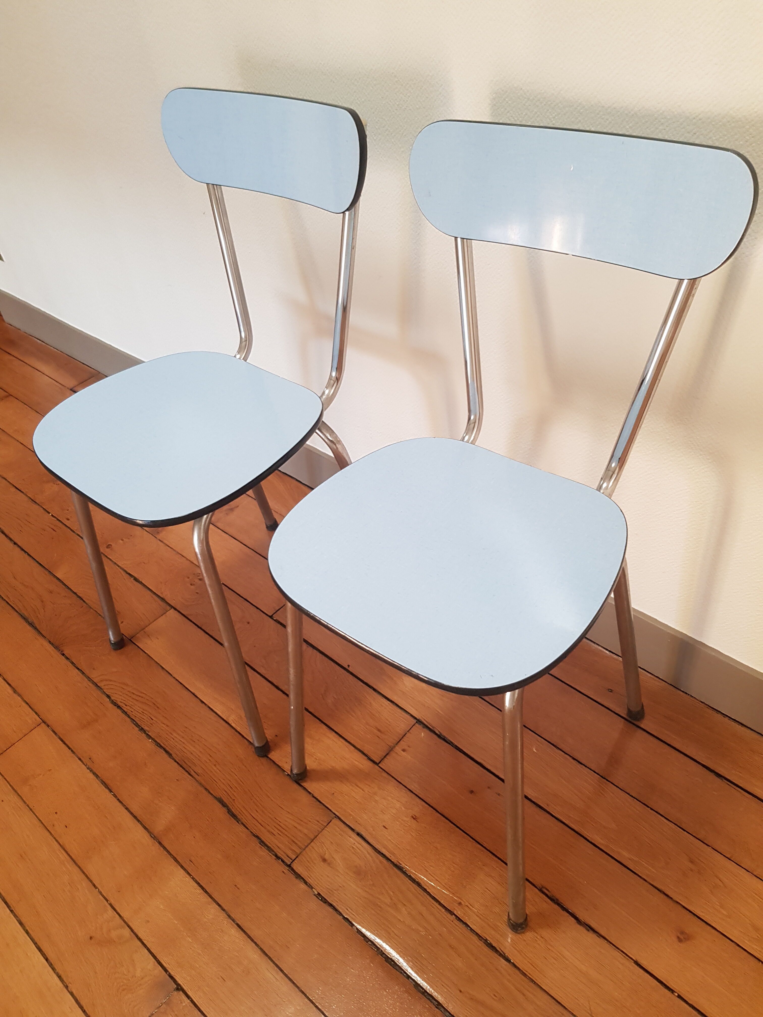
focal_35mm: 26
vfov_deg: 67.3
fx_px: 764
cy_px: 508
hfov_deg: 53.1
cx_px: 382
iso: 160
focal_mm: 4.2
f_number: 1.7
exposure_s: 1/33
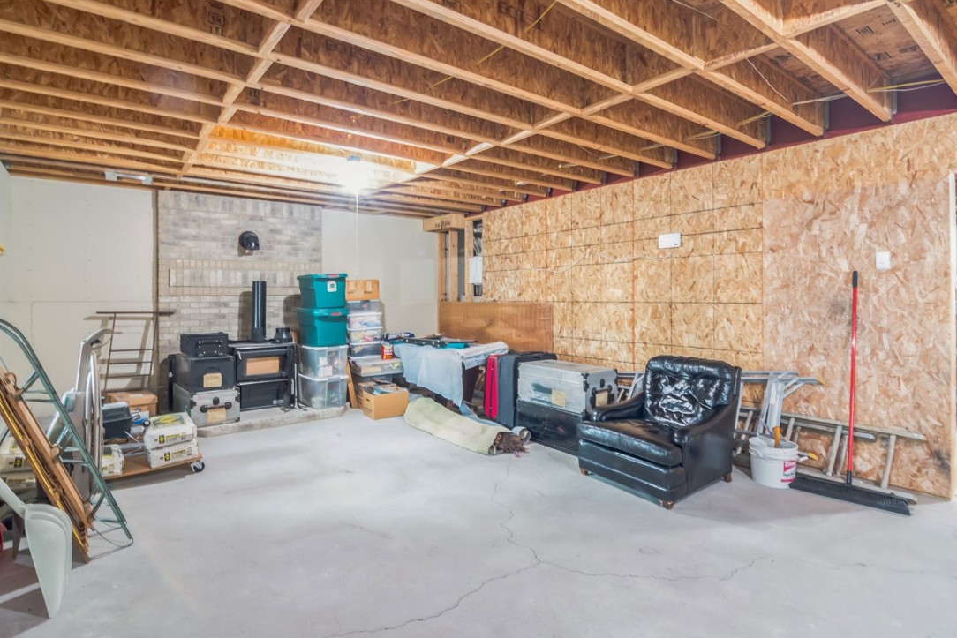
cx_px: 480
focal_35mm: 18
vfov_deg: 68.8
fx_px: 466
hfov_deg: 91.5
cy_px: 334
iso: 400
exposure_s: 1.6
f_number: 8
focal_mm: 11
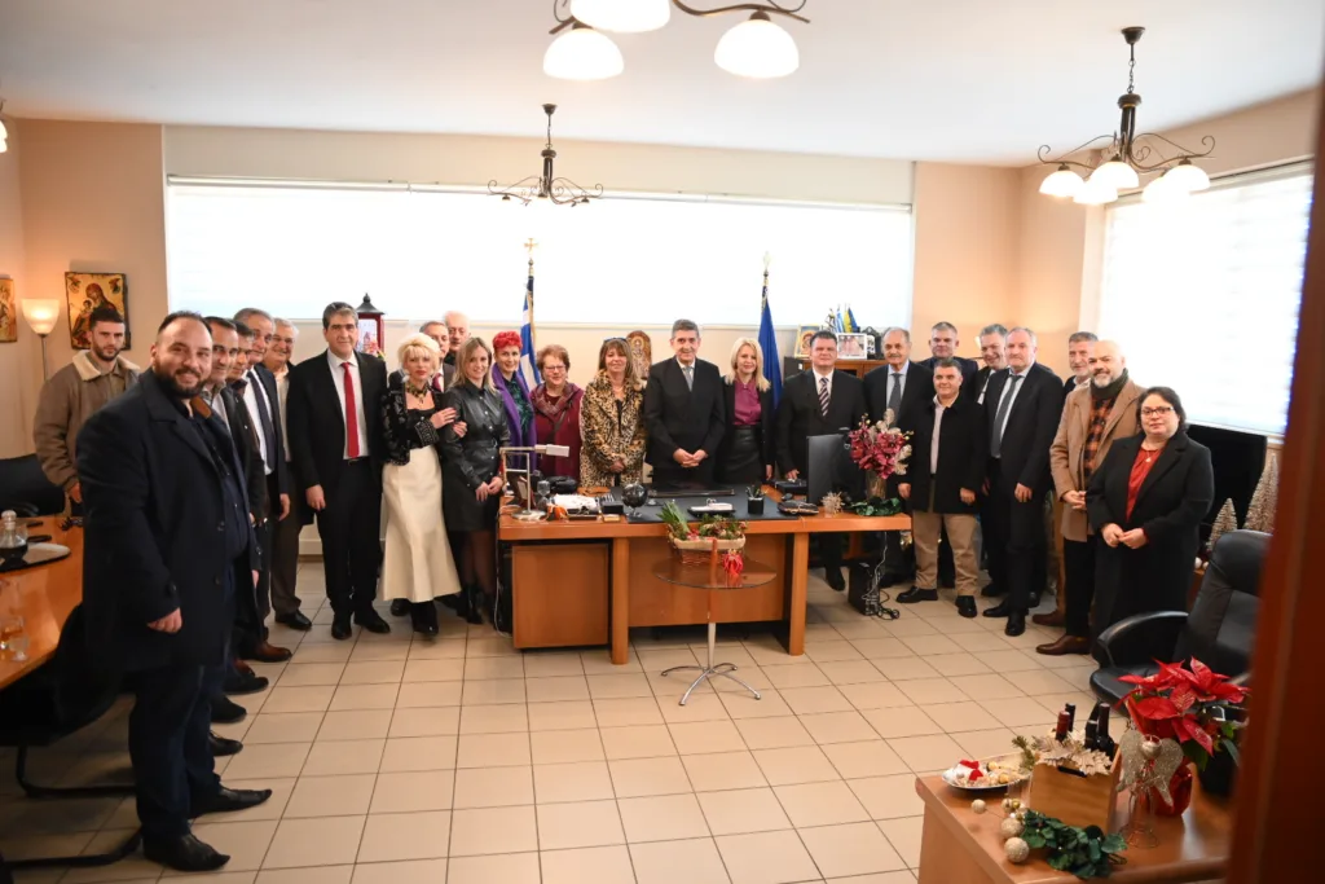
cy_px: 442
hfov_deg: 73.7
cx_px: 662
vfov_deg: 53.1
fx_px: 883
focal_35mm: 24
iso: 2500
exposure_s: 1/500
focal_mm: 24
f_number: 2.8
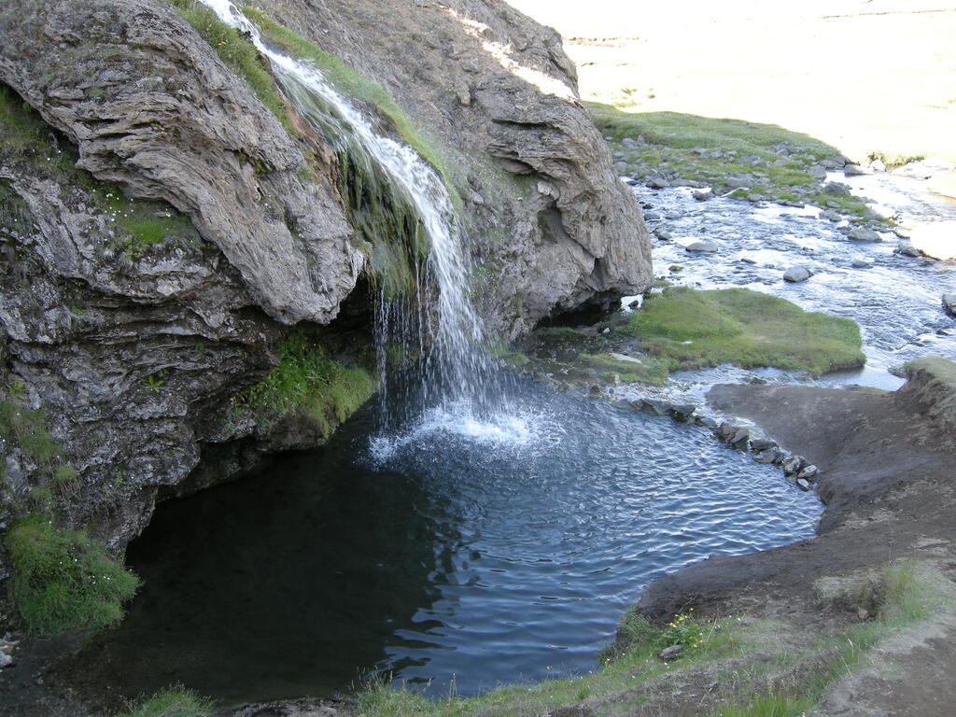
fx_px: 967
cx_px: 478
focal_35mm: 35
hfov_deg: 52.6
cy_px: 358
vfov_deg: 40.7
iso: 100
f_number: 3
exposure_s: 1/75.8
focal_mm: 7.5
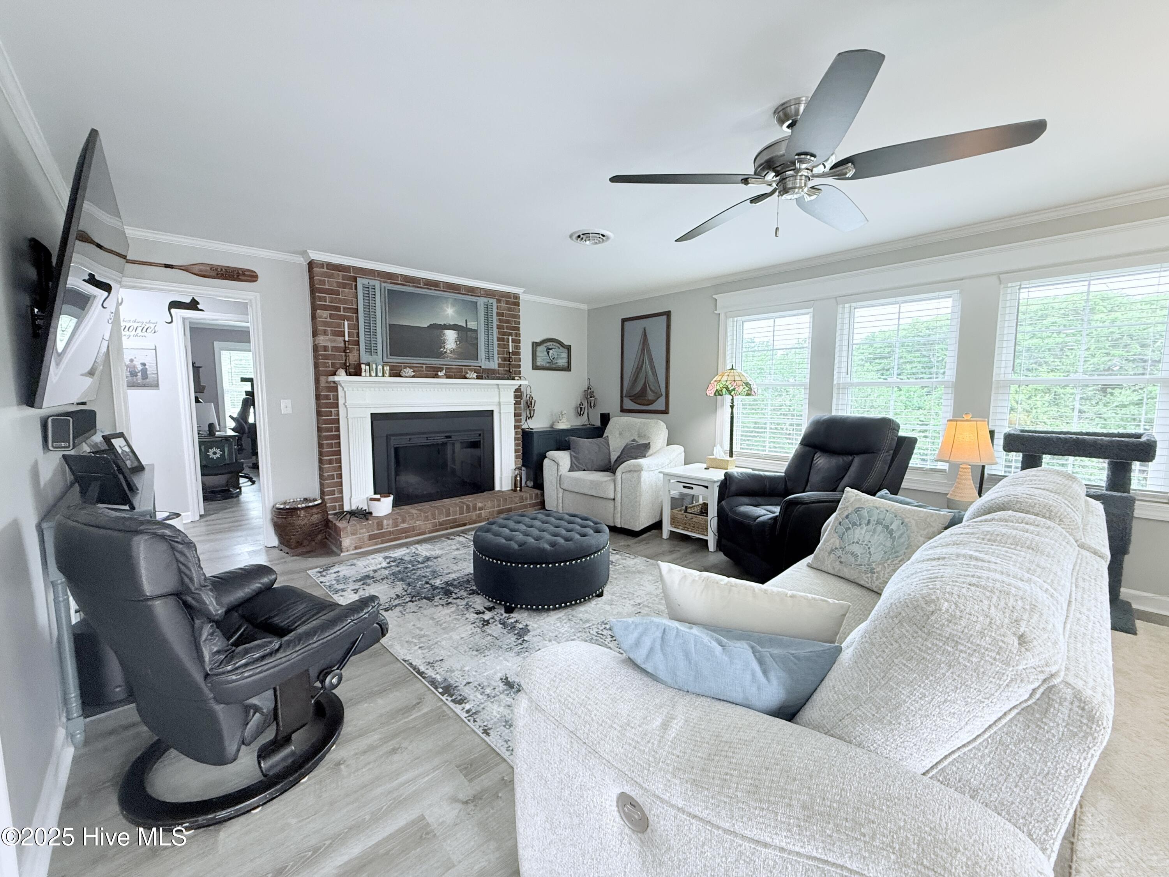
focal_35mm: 14
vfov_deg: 85.7
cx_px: 584
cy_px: 438
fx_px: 473
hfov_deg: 102.1
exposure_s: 1/60
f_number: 2.2
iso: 320
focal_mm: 2.22
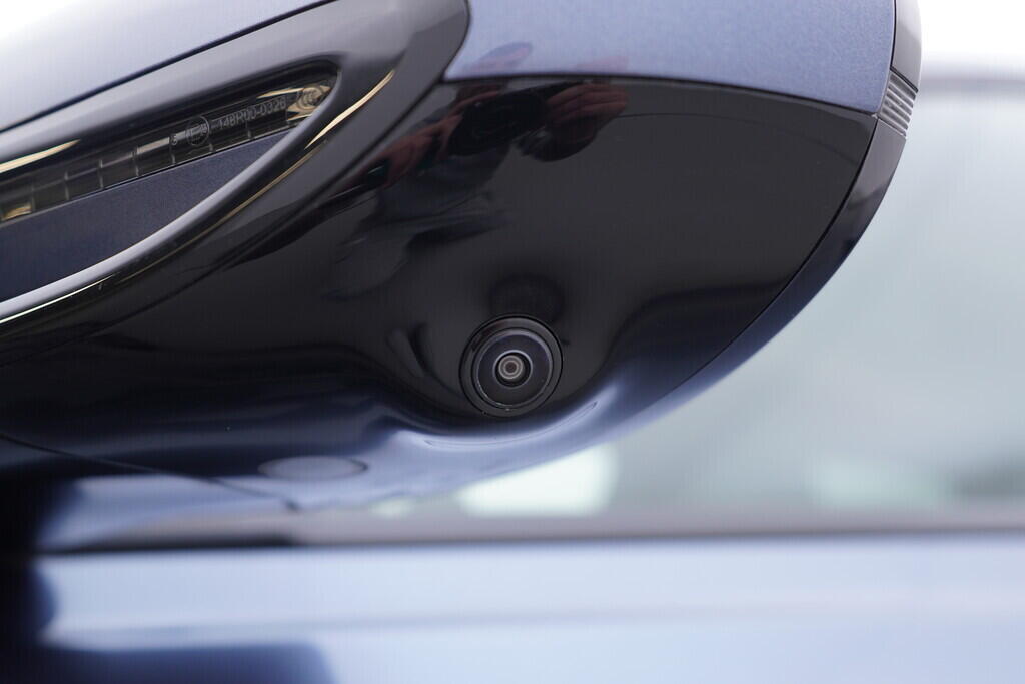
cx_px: 512
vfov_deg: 36.9
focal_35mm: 36
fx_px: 1025
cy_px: 342
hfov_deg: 53.1
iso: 125
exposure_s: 1/50
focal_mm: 24
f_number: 3.2
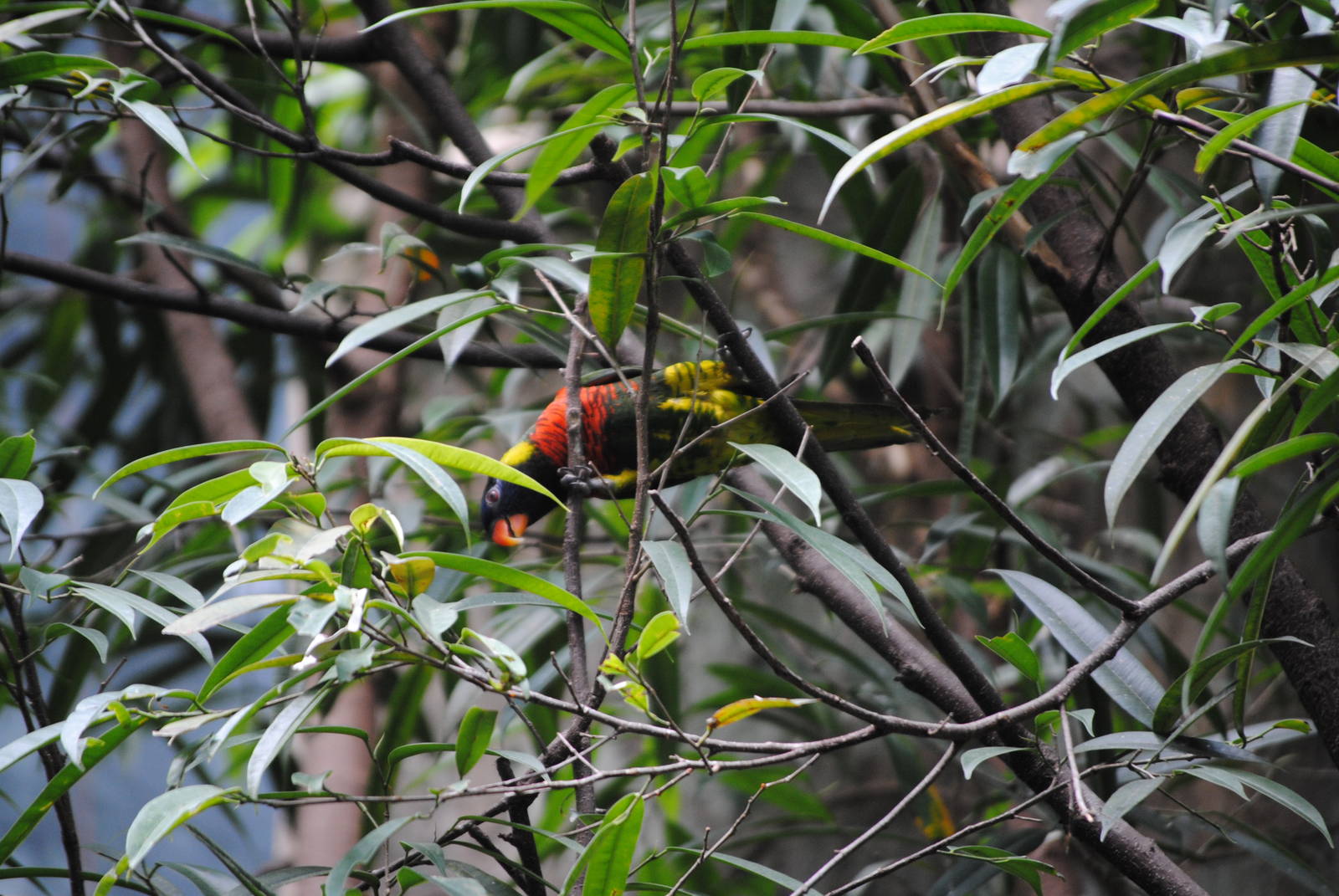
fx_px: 11171
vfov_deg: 4.6
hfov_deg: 6.9
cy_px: 448
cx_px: 670
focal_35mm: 300
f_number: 5.6
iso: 400
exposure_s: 1/80
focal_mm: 200
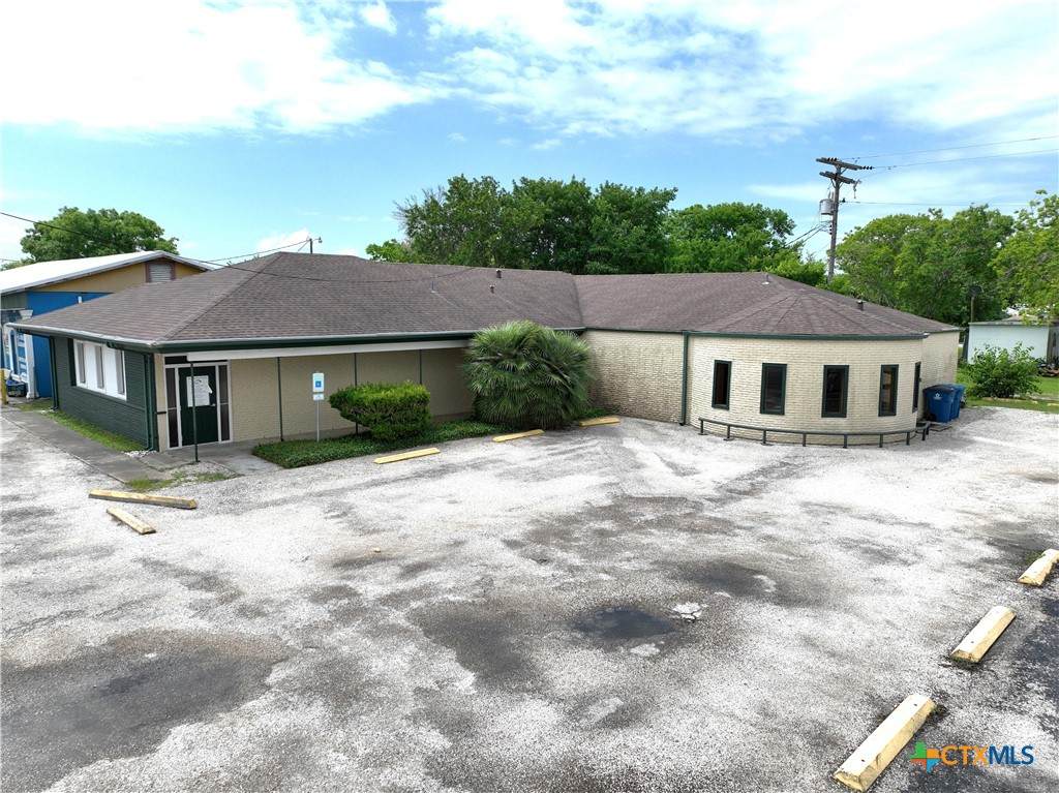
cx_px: 530
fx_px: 734
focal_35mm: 24
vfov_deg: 56.8
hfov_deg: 71.6
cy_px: 396
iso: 100
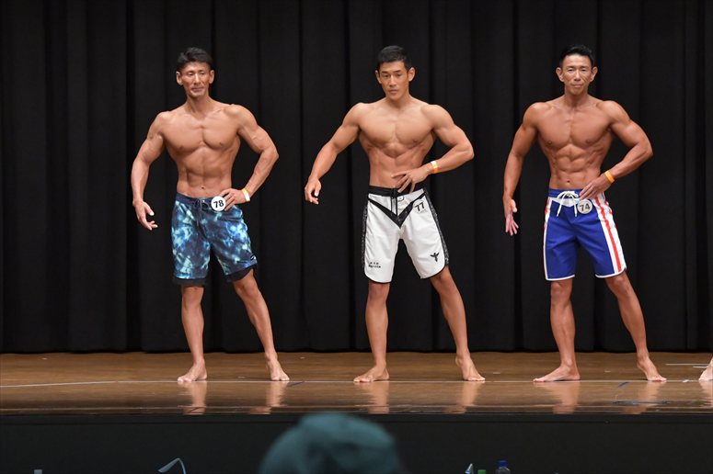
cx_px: 356
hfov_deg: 11.0
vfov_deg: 7.3
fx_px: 3702
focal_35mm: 187
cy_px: 237
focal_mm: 125
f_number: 5.6
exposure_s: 1/400
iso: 6400
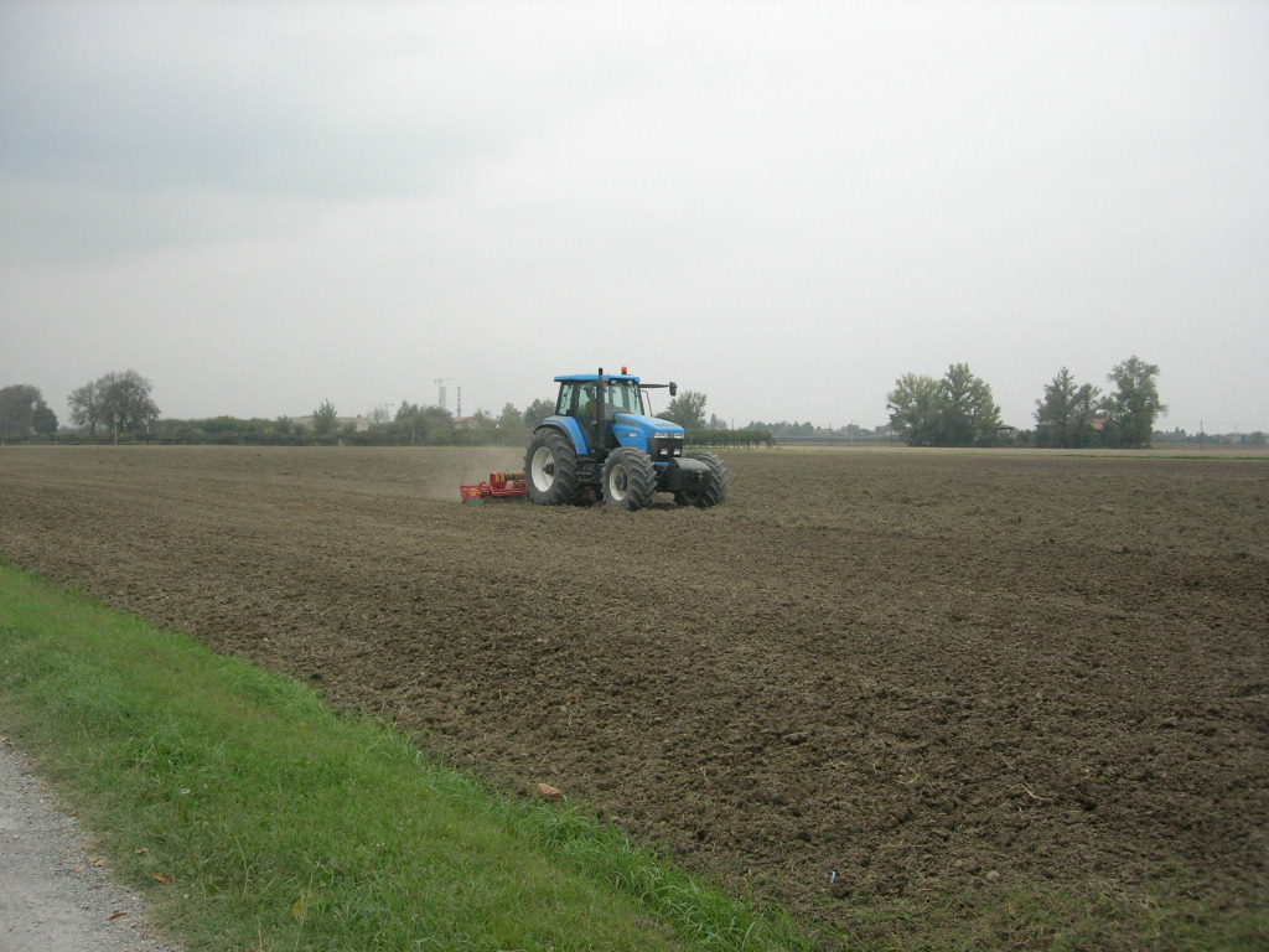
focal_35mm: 38
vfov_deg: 37.7
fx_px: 1393
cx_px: 634
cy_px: 476
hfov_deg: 49.0
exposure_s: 1/261
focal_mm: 7.8
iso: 100
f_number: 2.8
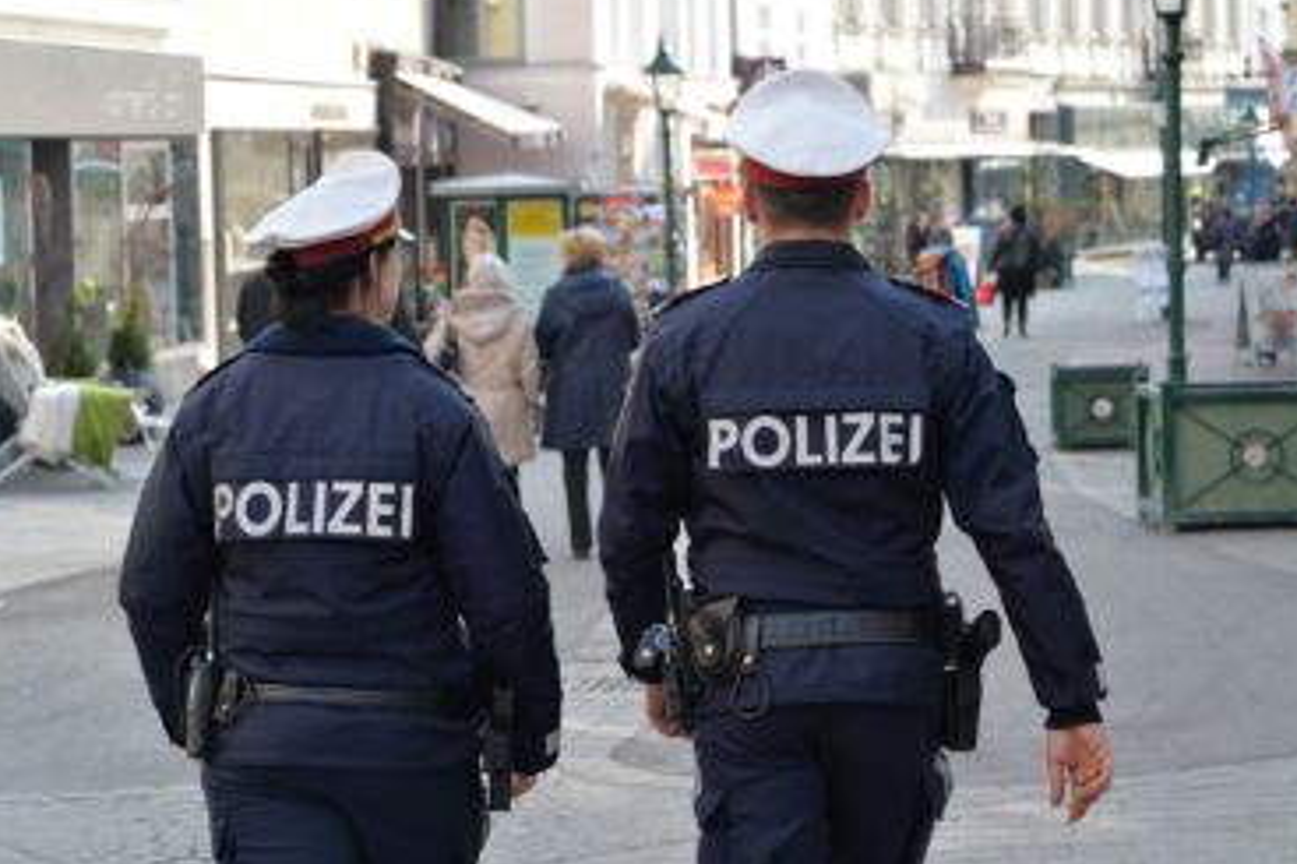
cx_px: 647
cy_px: 450
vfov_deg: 13.0
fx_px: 3781
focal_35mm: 105
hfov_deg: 19.5
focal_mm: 95
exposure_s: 1/250
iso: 640
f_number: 8
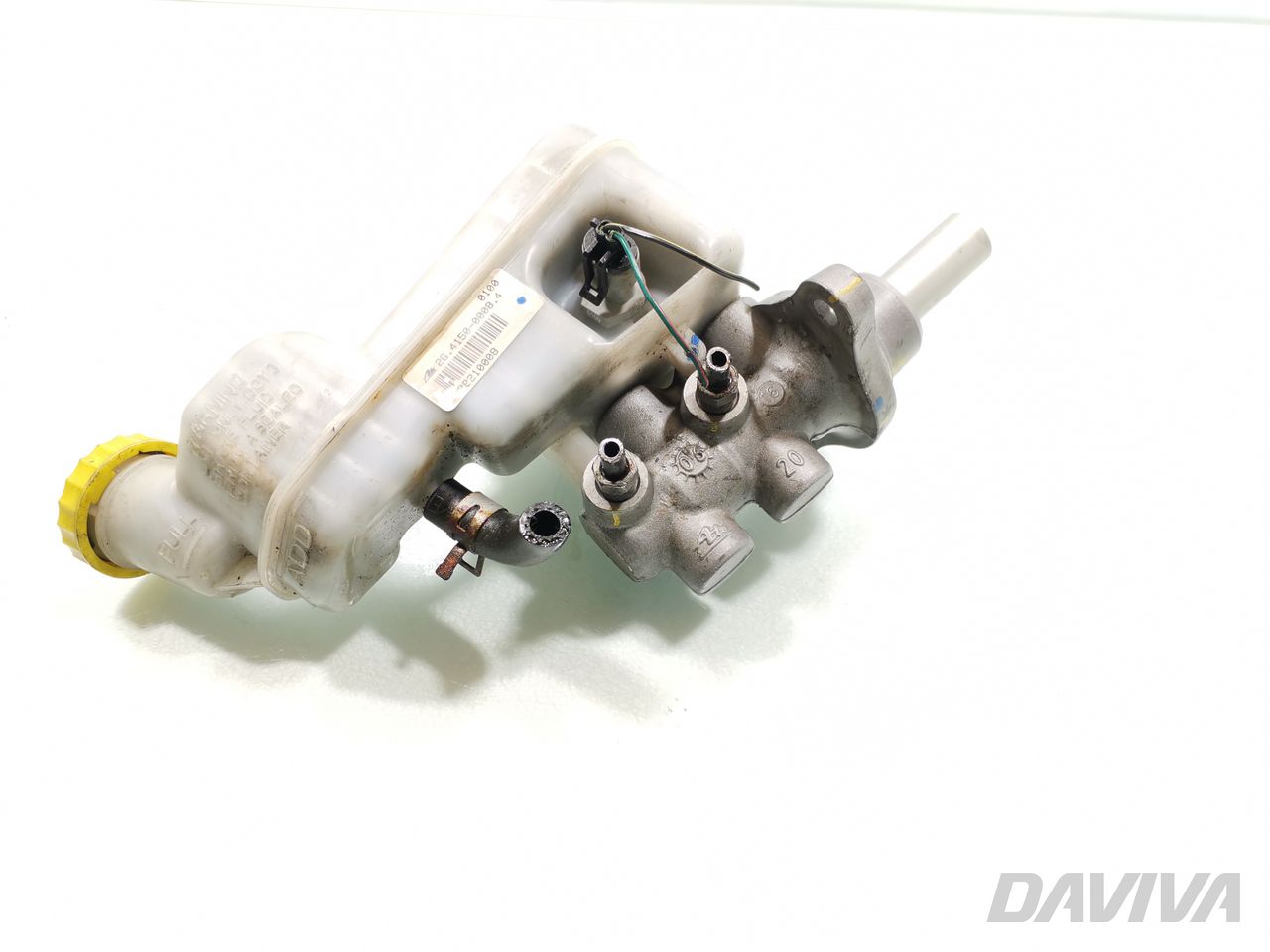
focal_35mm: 26
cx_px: 635
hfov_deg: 67.3
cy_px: 476
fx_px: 954
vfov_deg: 53.1
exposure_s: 1/100
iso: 100
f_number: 1.8
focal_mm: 4.75
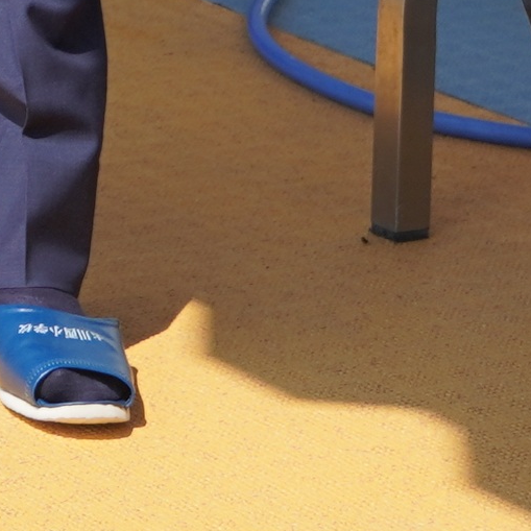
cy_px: -938
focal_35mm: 361
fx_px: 6265
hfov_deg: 4.8
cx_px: -557
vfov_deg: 4.7
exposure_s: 1/640
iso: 100
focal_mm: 34
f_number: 4.5
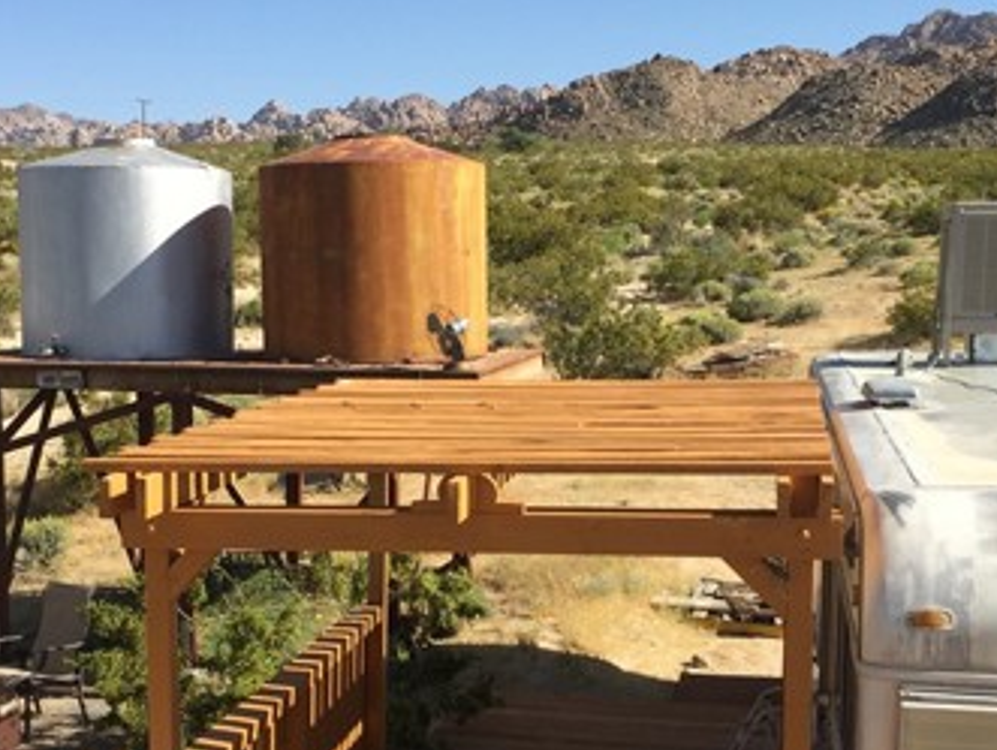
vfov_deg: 26.1
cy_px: 458
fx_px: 1615
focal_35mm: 56
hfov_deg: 34.3
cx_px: 458
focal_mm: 4.15
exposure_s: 1/1522
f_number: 2.2
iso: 32
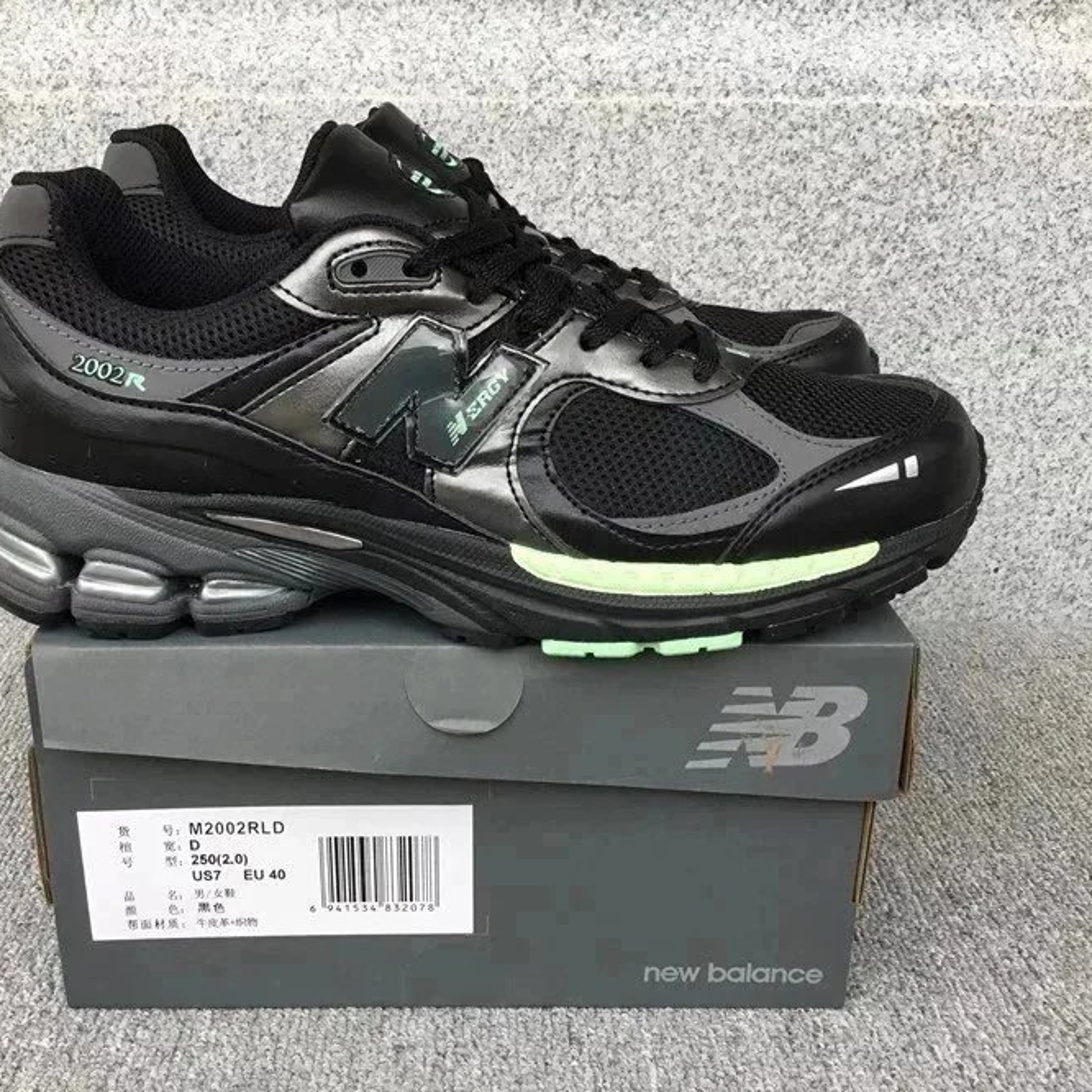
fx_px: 1321
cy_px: 547
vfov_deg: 44.9
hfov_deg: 44.8
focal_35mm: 37
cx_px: 467
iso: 25
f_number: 2.4
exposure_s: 1/100
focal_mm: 3.3
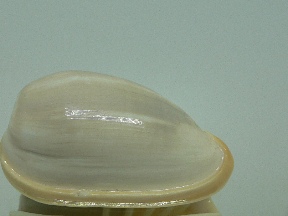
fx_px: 424
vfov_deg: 28.5
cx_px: 104
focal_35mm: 51
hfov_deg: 37.2
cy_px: 133
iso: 100
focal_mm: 4.6
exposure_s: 1/60
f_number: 2.8
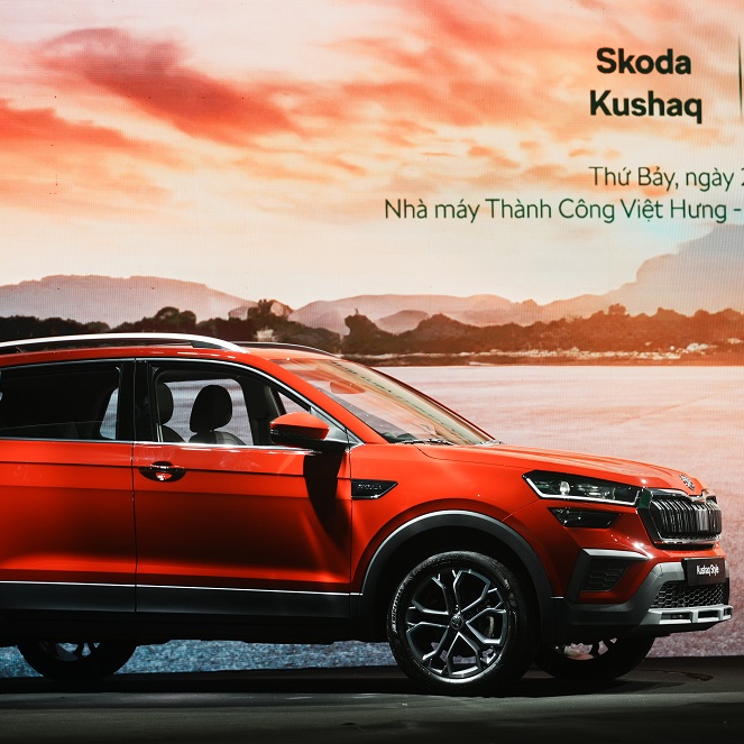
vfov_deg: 12.0
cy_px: 373
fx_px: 3550
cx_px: 266
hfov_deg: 12.0
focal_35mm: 146
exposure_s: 1/400
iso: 500
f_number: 3.2
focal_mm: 114
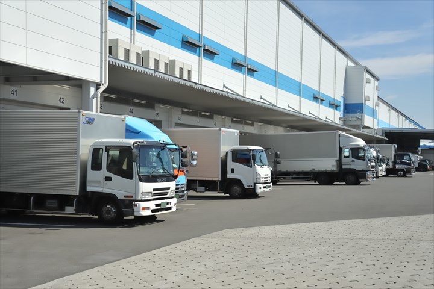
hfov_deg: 41.1
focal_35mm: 48
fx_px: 579
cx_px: 217
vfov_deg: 28.1
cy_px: 144
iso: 400
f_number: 11
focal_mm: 48
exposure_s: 1/640
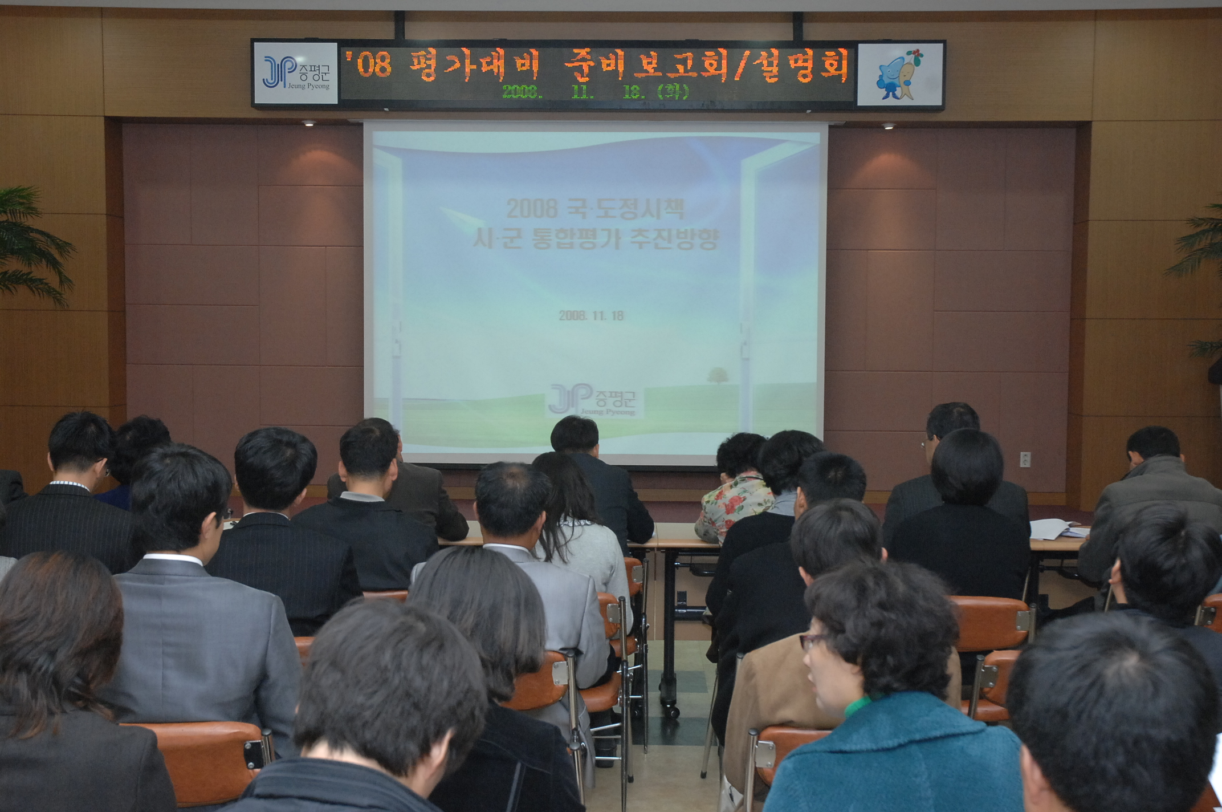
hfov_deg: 38.9
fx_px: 1729
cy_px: 406
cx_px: 611
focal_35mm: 51
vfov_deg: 26.4
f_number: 6.7
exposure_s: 1/60
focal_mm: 34
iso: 800
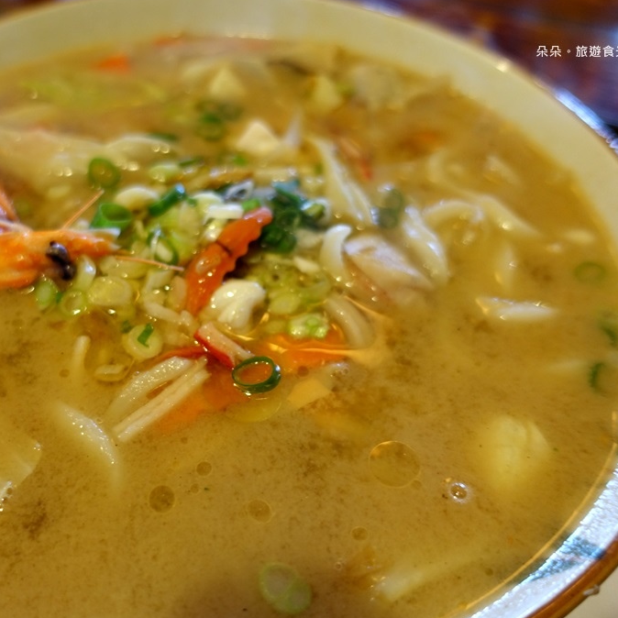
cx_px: 190
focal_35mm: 31
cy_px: 310
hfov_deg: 51.2
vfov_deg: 52.5
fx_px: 626
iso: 200
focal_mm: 8.8
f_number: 1.8
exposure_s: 1/30
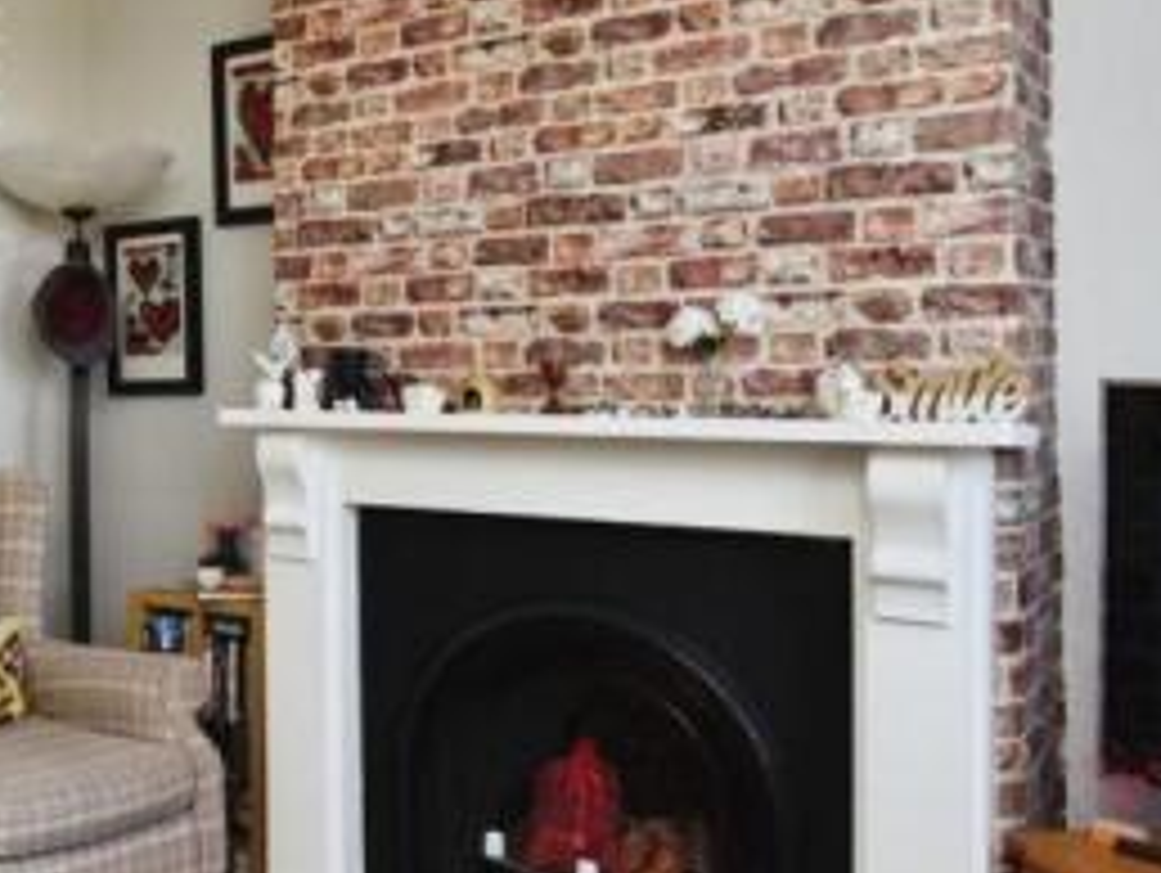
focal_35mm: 39
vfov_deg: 36.9
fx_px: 1309
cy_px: 425
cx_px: 88
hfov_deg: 43.2
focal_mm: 16
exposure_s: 1/50
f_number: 7.1
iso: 400
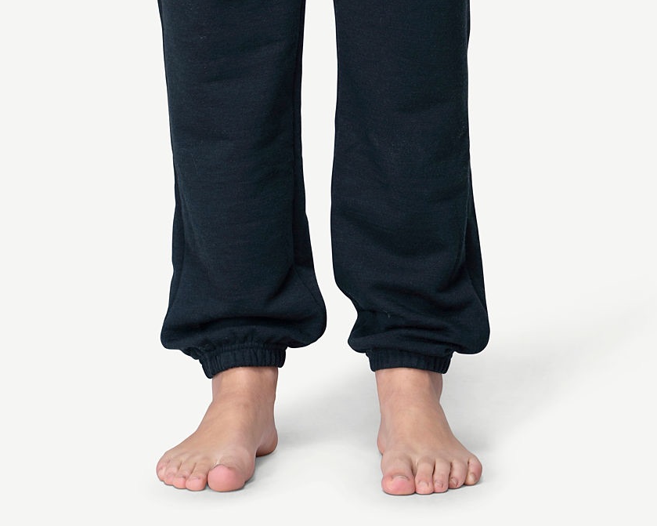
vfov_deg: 6.5
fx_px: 4550
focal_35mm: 234
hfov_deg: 8.3
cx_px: 311
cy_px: -202
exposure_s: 1/50
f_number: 6.3
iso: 100
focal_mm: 109
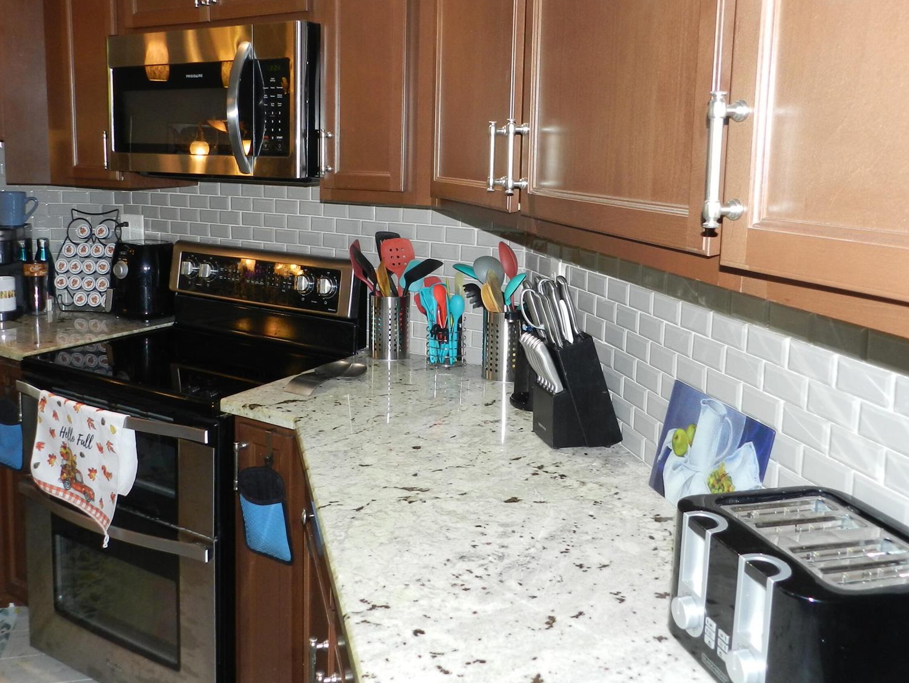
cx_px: 405
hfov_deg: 58.2
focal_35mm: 31
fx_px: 814
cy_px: 255
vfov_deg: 45.1
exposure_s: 1/30
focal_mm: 4
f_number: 3.4
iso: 200
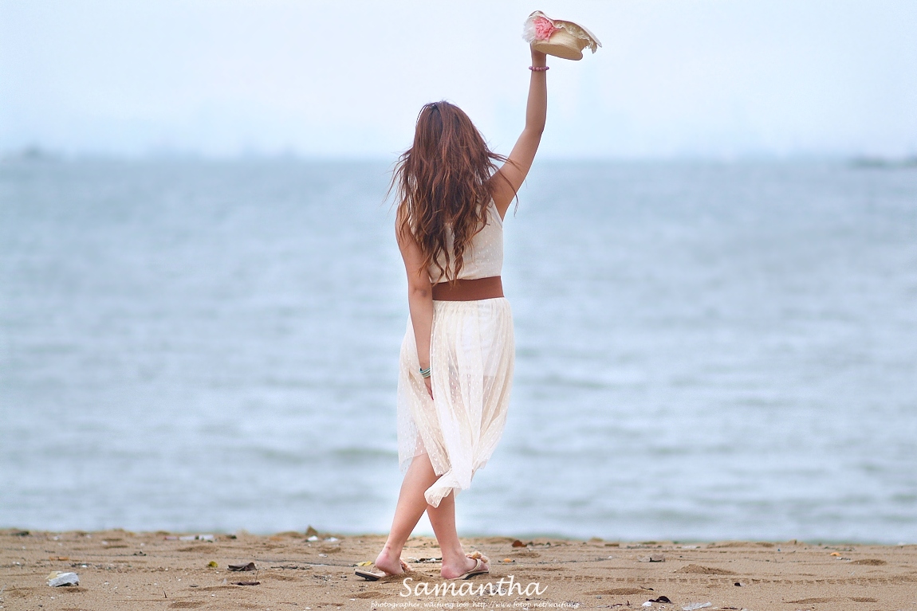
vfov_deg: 10.7
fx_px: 3261
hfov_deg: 16.0
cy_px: 306
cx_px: 458
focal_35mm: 128
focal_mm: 85
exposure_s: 1/1000
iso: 200
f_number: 1.4
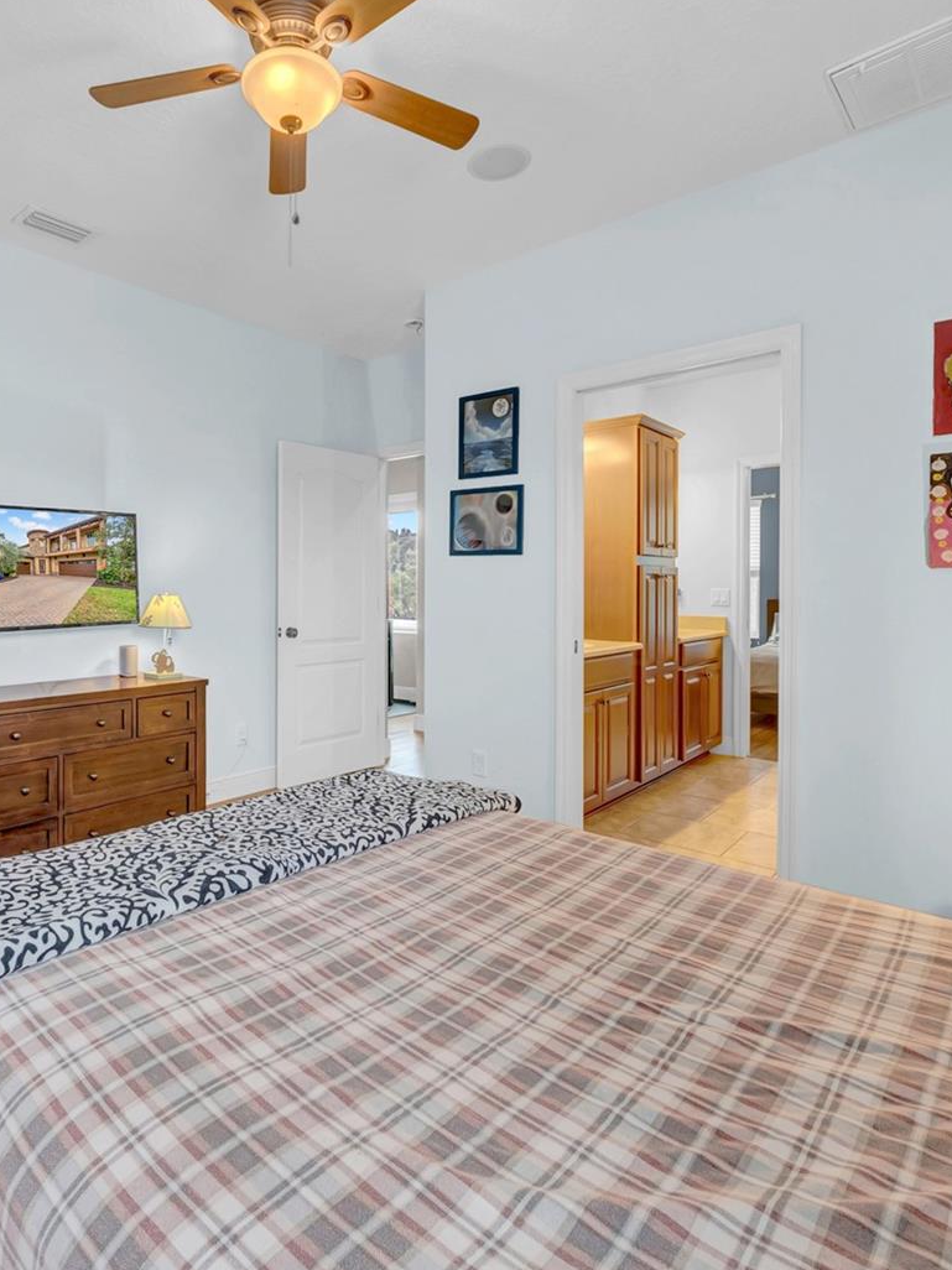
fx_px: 660
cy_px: 624
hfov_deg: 70.2
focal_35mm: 18
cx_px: 344
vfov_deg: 87.8
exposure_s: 1/8
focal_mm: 12
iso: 800
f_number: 8
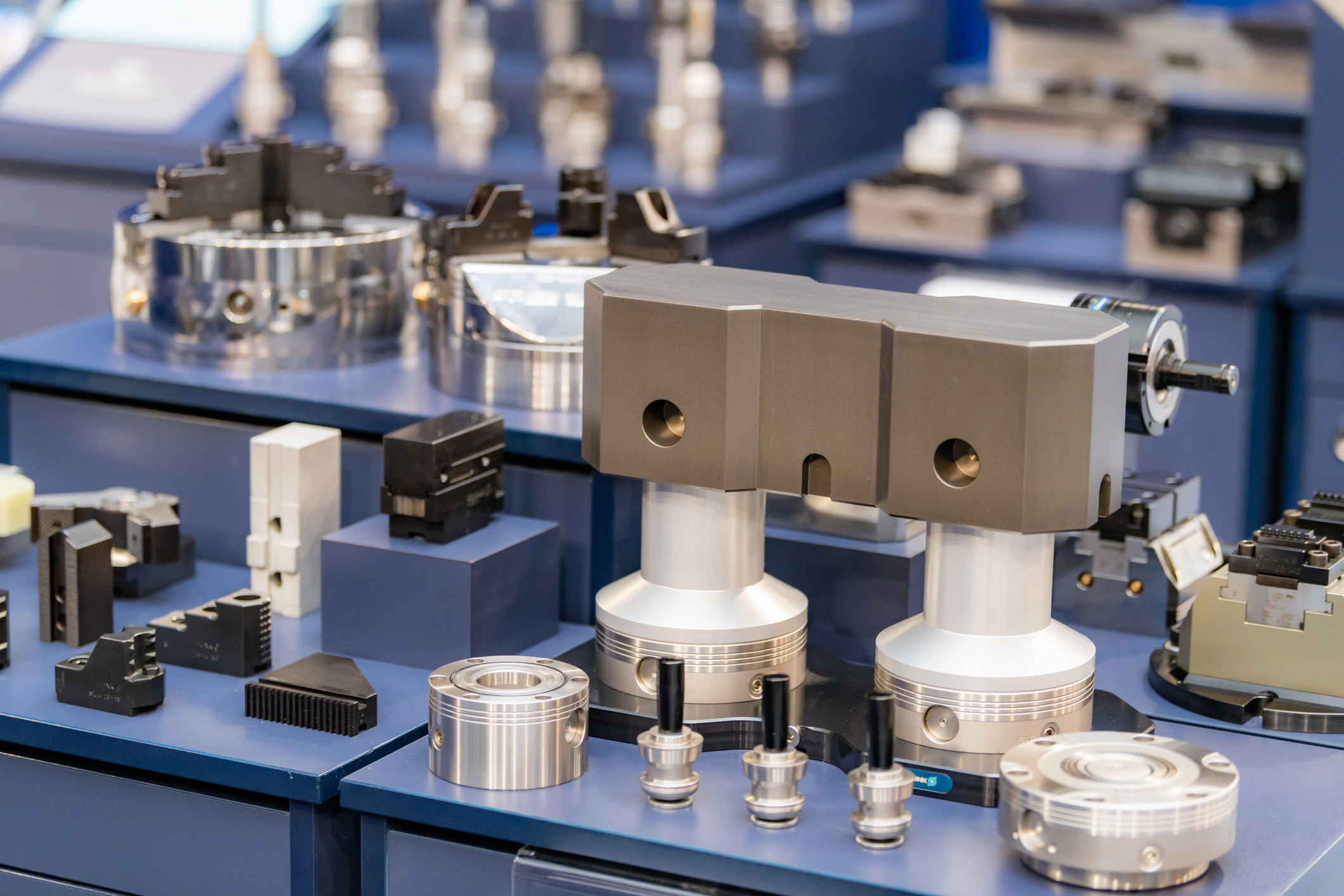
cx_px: 672
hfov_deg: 21.5
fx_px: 3546
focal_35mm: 95
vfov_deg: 14.4
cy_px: 448
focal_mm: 95
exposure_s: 1/160
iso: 1600
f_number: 2.8
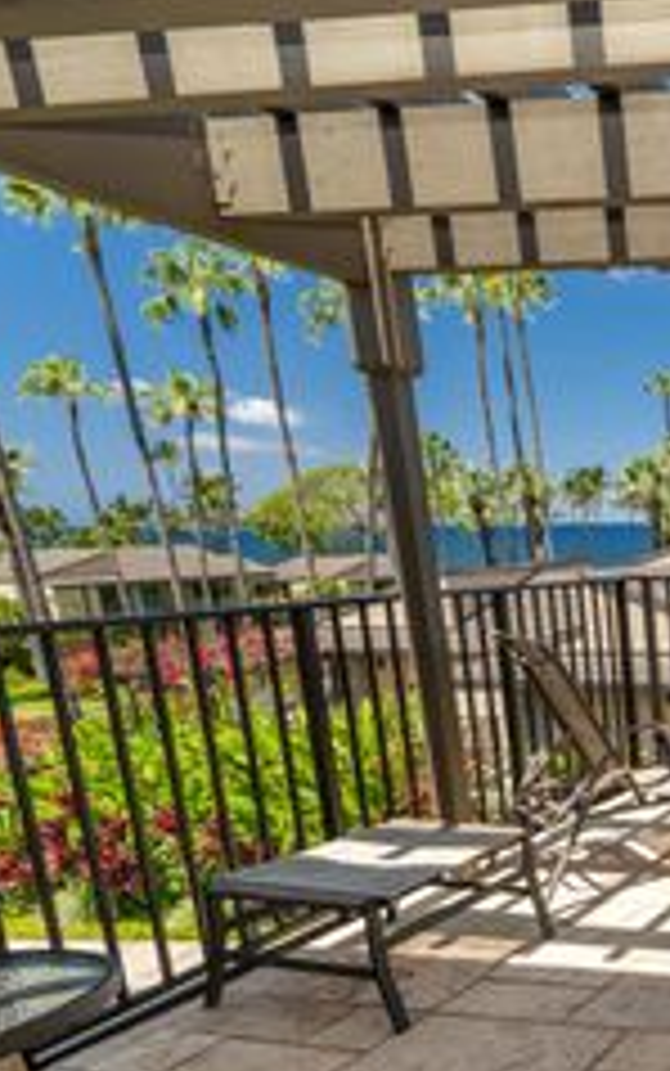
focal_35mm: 30
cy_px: 713
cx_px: 1007
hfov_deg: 27.9
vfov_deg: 61.4
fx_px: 875
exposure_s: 1/250
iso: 250
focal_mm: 14
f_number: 7.1
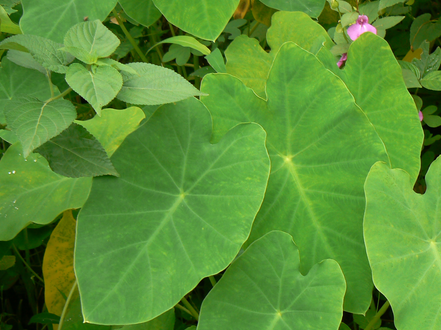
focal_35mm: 100
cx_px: 319
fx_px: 1274
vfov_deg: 14.8
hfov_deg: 19.5
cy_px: 221
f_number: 3.2
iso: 80
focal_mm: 10.1
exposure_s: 1/40
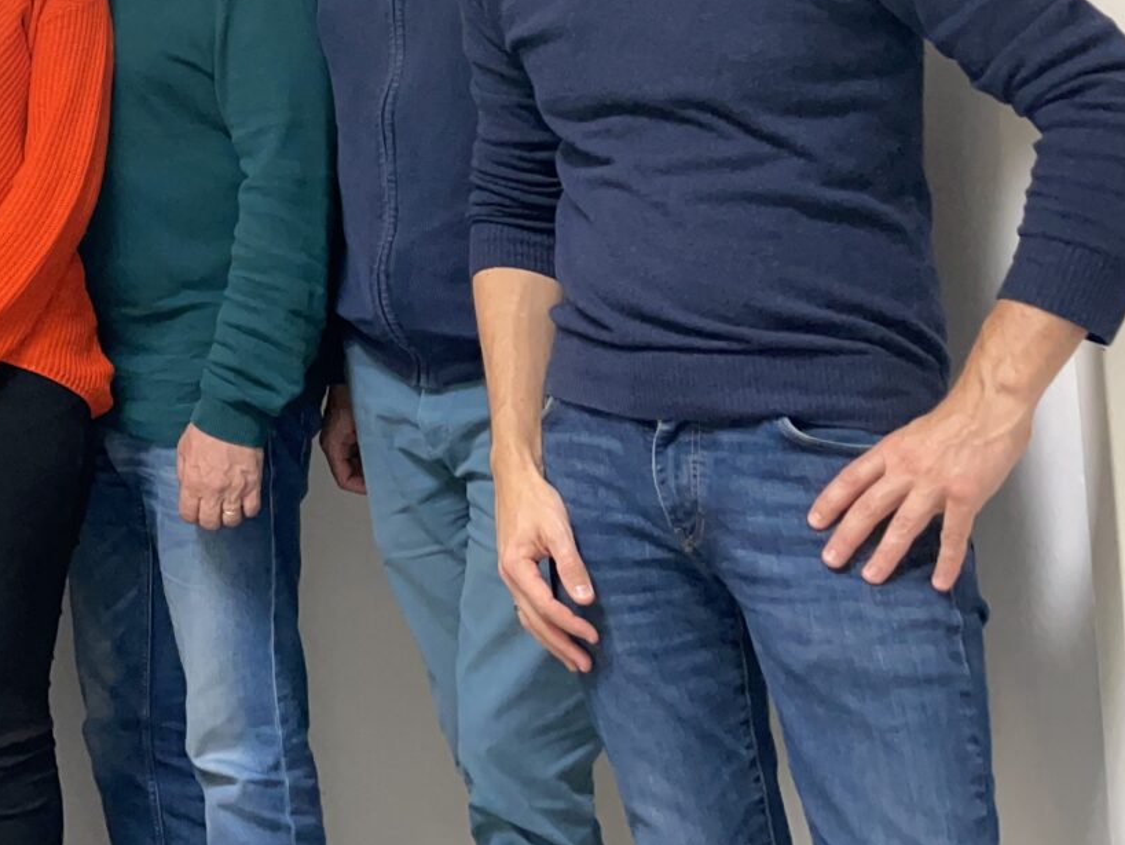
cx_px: -118
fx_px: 1983
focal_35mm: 61
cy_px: -120
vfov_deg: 22.5
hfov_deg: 28.7
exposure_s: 1/50
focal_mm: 4.2
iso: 160
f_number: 1.6
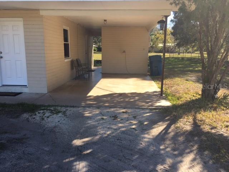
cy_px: 86
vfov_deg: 48.2
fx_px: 192
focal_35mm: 29
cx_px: 114
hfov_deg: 61.7
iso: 25
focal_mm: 4.15
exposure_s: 1/503
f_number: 2.2
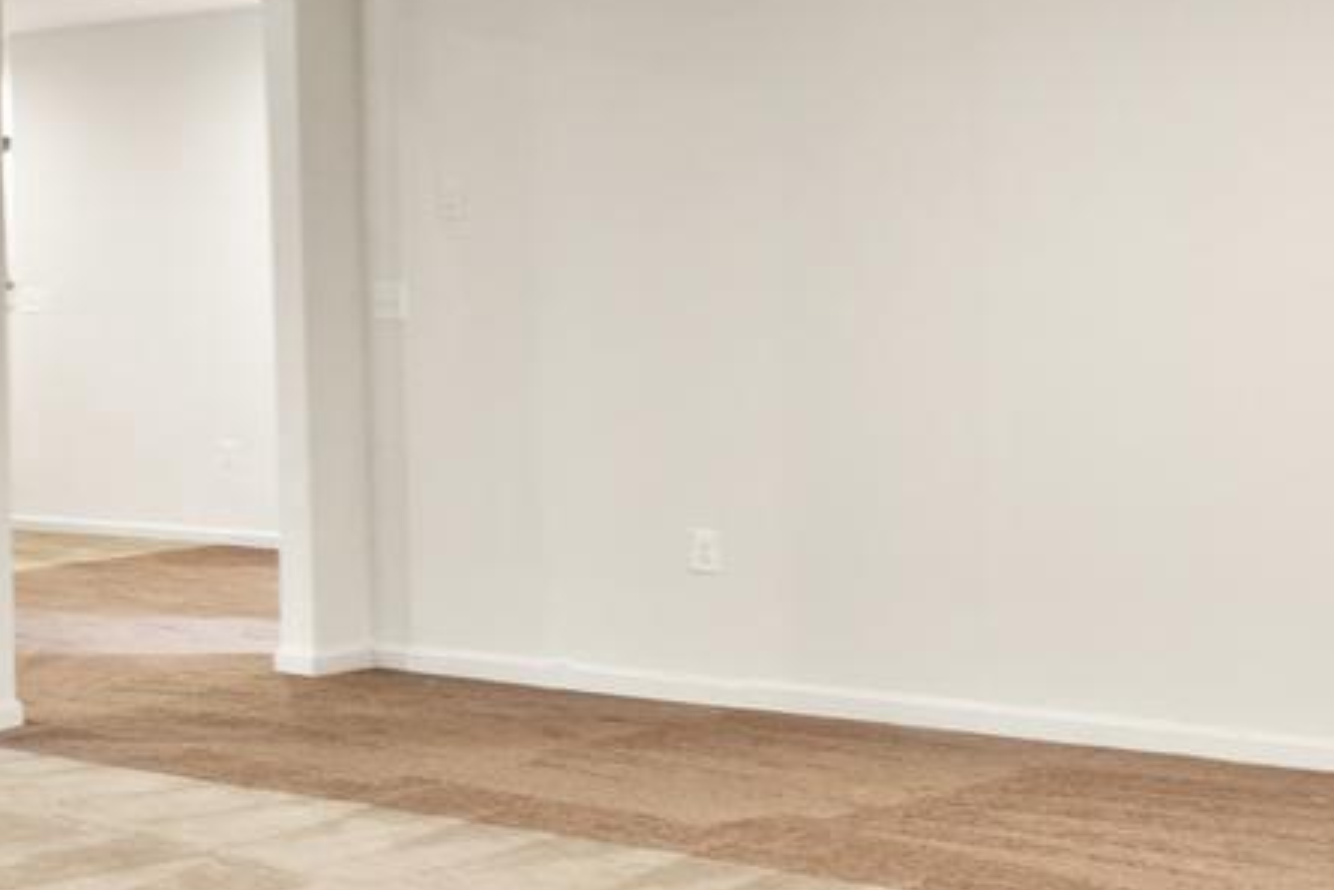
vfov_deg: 19.7
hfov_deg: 26.2
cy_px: 348
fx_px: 2558
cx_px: -249
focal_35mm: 69
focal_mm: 10
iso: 100
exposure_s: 8
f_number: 8
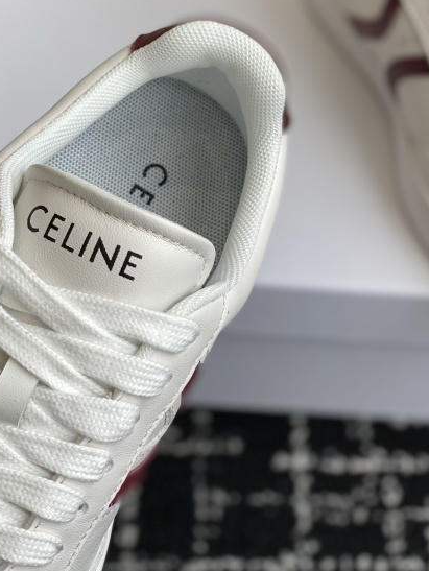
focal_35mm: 76
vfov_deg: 25.4
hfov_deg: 19.4
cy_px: 161
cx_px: 183
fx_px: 1254
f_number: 2
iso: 20
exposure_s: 1/366
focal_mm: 6
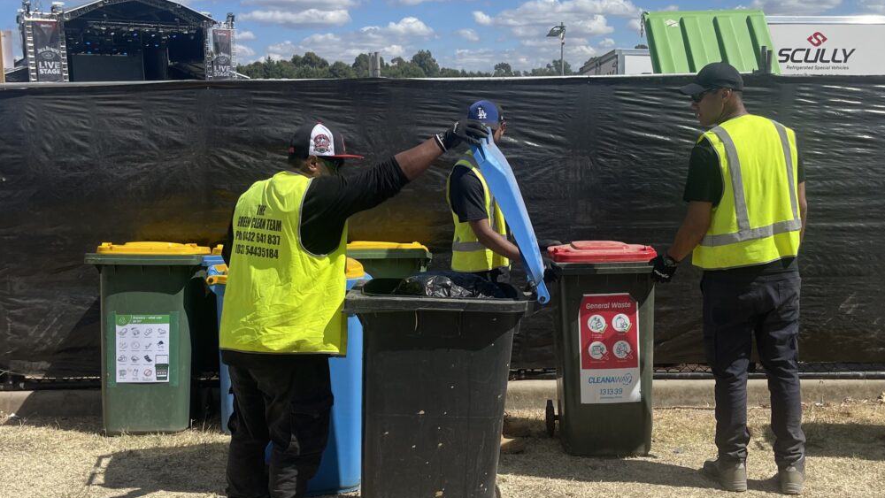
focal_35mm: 29
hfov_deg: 66.0
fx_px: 681
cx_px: 452
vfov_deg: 40.2
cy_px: 254
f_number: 1.6
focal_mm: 5.1
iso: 32
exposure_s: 1/4202
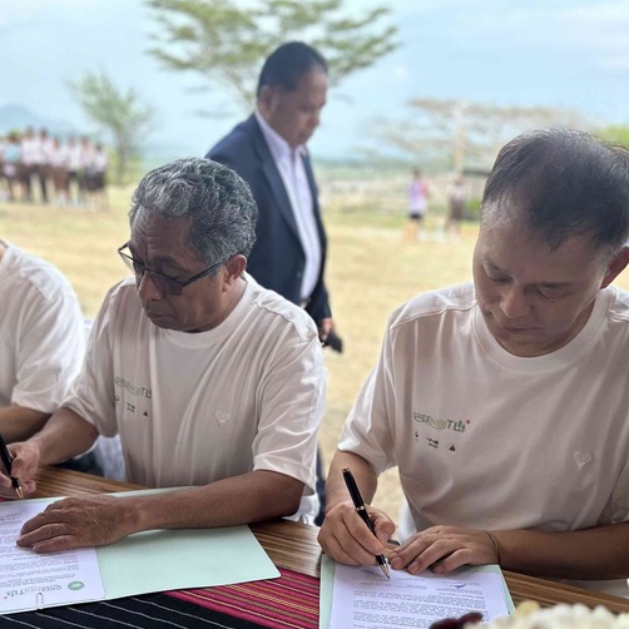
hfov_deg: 43.6
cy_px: 417
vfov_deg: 43.3
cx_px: 252
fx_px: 781
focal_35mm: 38
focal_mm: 6.86
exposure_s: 1/1241
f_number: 1.78
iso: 80
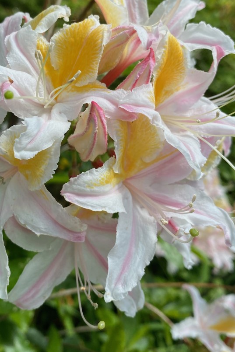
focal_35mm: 43
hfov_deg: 31.1
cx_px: 91
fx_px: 421
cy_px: 143
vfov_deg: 45.2
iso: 32
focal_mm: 4.25
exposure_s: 1/934
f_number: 1.8
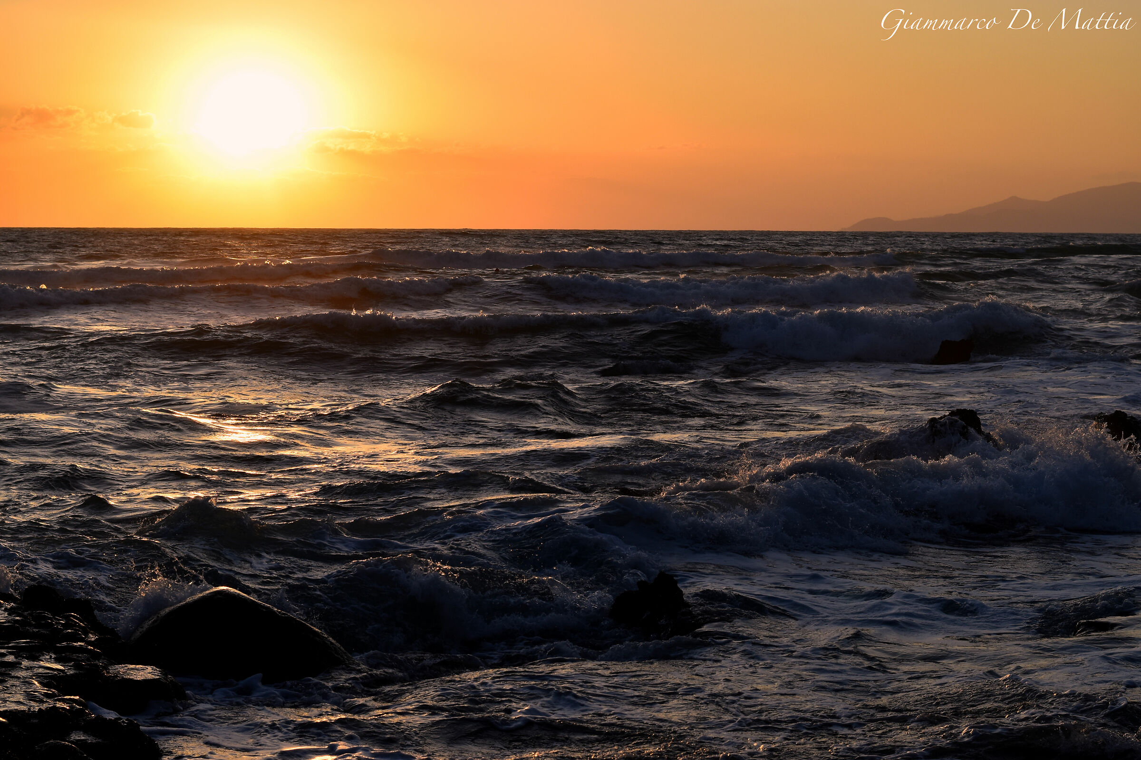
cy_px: 380
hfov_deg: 27.0
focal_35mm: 75
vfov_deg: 18.2
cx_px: 570
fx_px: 2377
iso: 100
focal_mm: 50
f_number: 6.3
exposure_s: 1/640
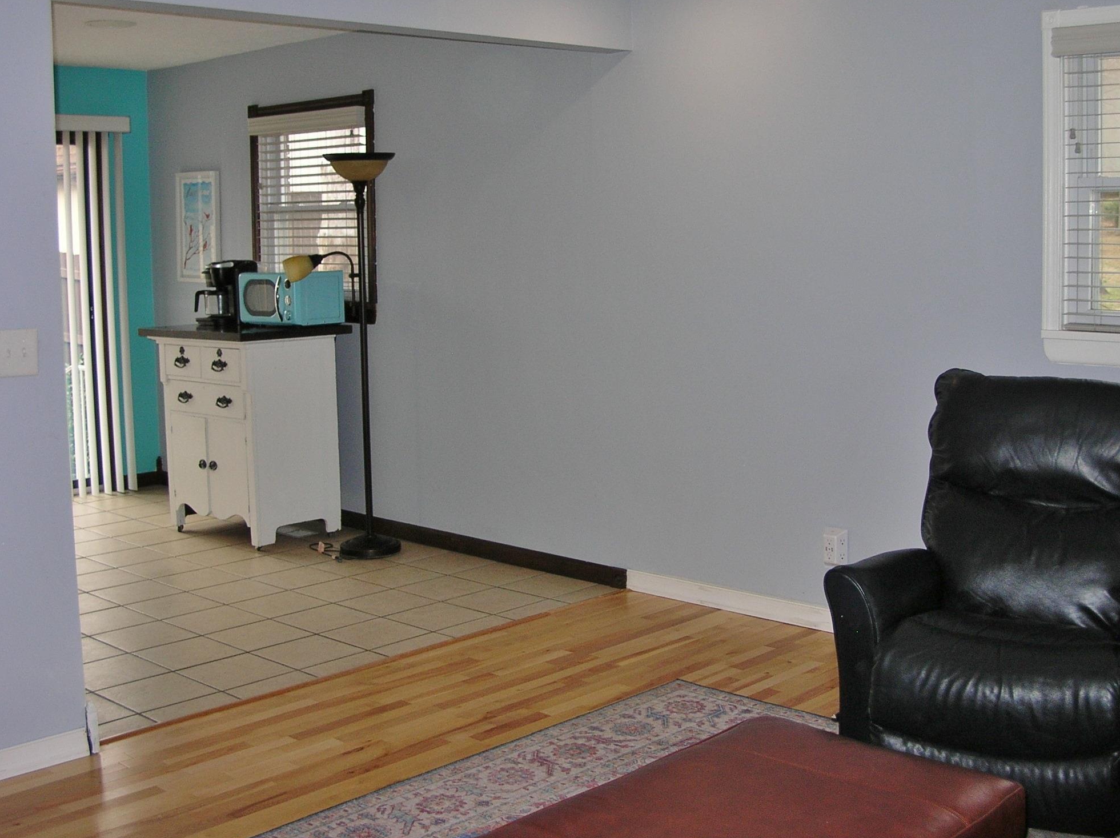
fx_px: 1358
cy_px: 363
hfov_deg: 44.7
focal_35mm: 42
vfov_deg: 34.2
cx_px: 634
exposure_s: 1/60.1
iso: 55
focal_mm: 6
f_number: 2.7
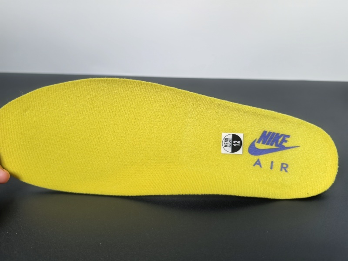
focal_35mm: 27
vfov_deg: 51.4
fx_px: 271
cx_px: 174
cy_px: 130
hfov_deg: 65.3
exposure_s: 1/2392
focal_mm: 6.98
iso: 320
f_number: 1.4
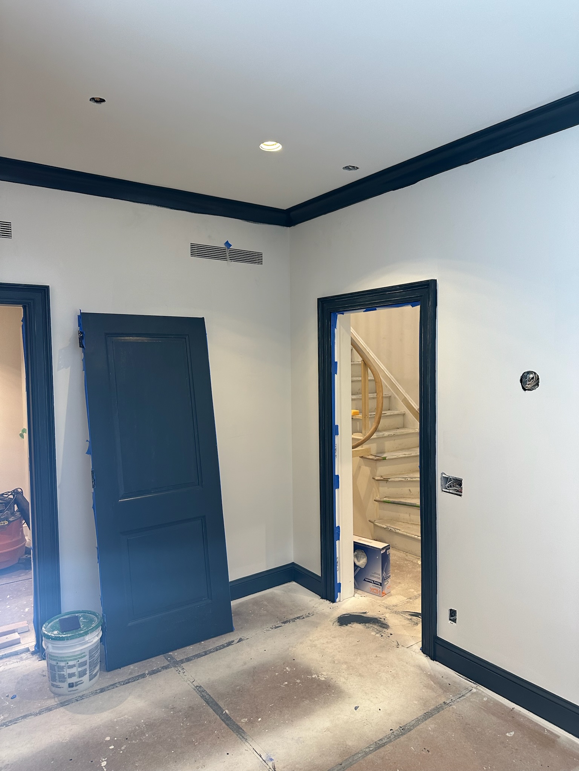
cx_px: 290
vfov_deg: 71.6
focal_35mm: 24
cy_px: 386
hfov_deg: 56.8
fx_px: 535
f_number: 1.78
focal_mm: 6.86
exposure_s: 1/120
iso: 125
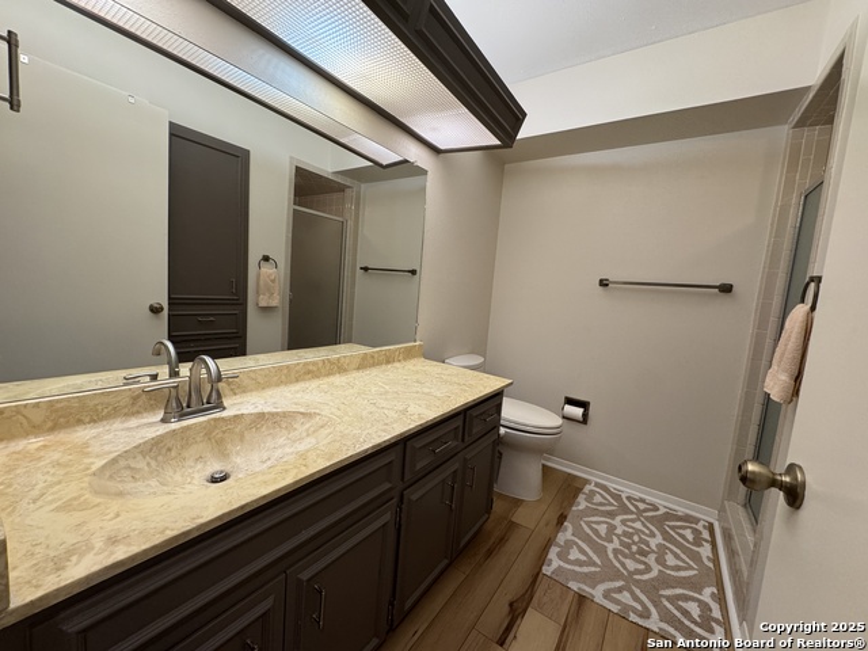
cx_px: 434
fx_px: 351
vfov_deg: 85.7
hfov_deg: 102.1
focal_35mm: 14
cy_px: 326
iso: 250
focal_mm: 2.22
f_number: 2.2
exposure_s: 1/120
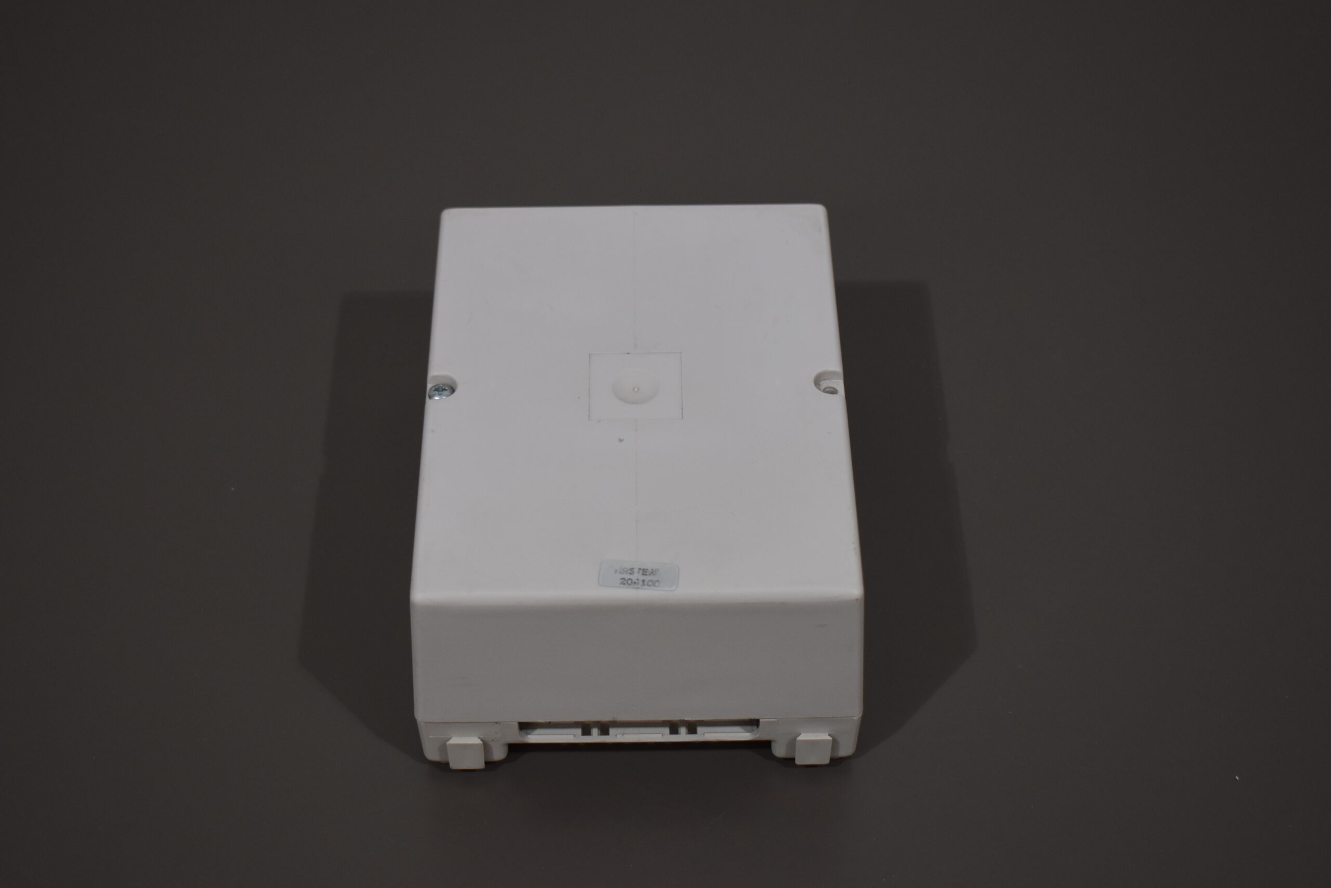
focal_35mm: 57
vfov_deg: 23.8
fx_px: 2107
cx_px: 666
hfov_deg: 35.1
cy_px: 444
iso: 640
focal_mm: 38
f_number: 4.8
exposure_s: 1/250
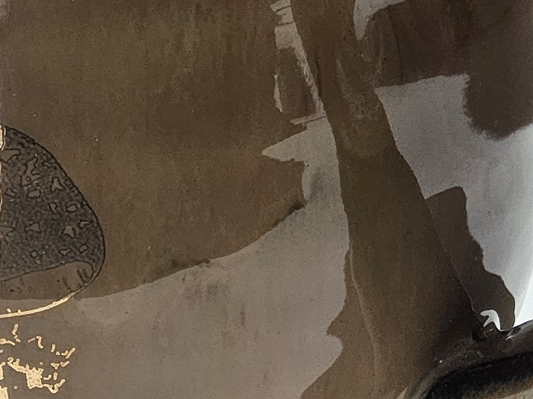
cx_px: 98
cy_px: 195
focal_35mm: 133
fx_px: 2047
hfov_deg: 14.7
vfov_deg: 11.1
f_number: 2
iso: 32
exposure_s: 1/120
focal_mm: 3.08
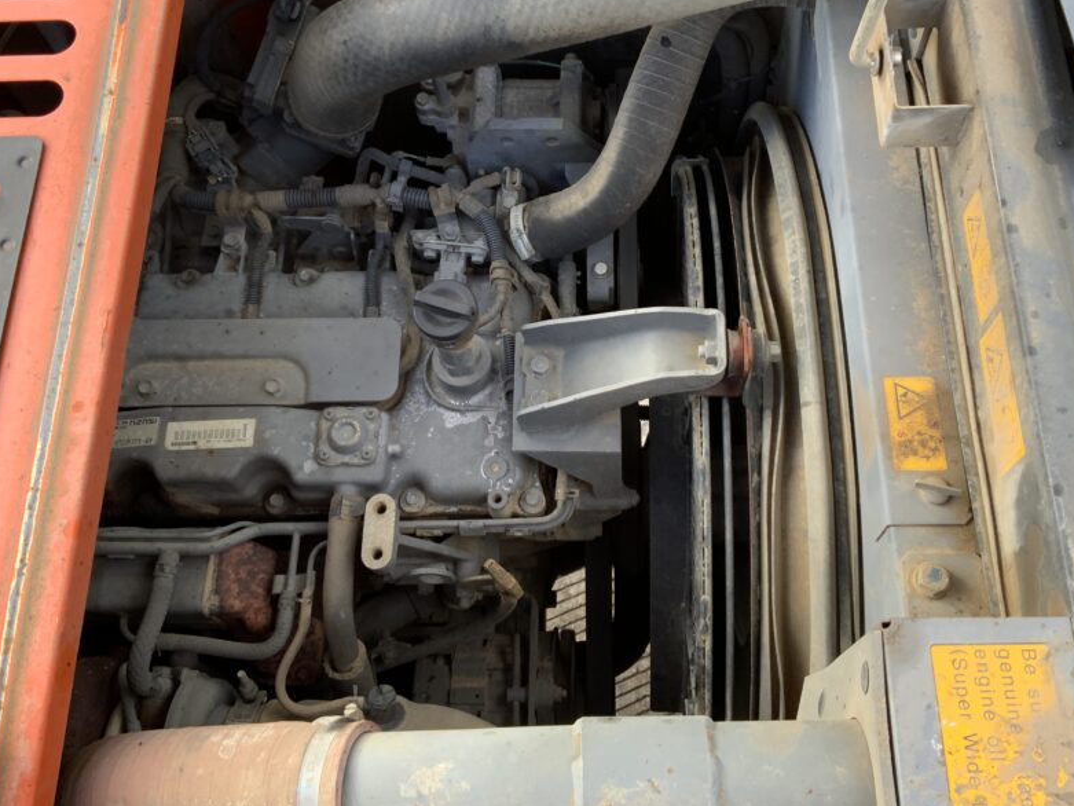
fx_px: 1179
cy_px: 304
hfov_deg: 48.9
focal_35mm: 38
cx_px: 582
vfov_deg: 37.5
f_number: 1.8
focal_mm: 3
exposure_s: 1/124
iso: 16
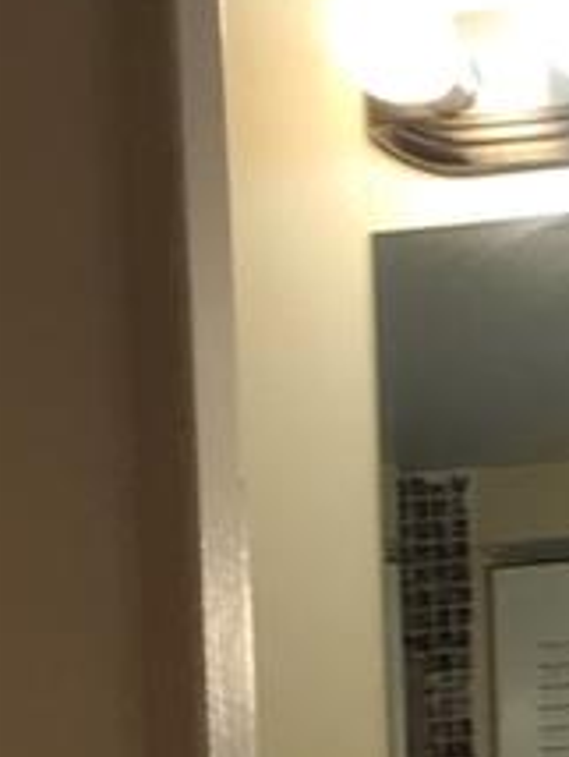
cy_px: 1624
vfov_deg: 11.1
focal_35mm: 157
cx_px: 1562
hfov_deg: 8.3
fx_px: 3434
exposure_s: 1/60
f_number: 1.8
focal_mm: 3.99
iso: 32
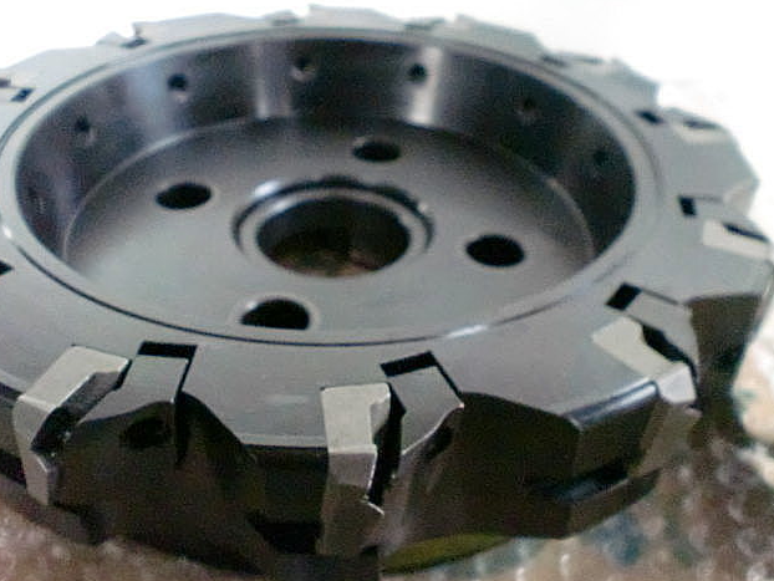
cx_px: 385
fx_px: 805
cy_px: 295
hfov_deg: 51.3
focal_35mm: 36
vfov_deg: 39.7
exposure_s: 1/40
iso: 1600
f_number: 3.1
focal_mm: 6.3
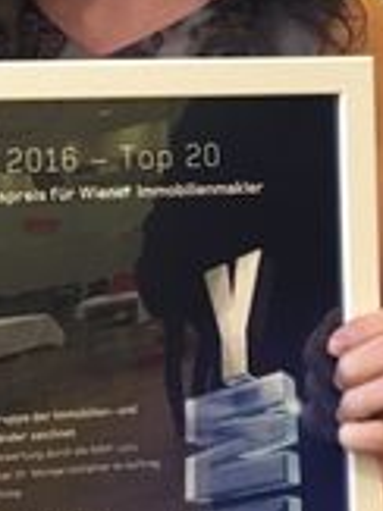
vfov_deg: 21.0
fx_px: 1344
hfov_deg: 15.6
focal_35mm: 91
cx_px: -88
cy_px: 31
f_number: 2.2
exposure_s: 1/17
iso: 250
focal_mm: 4.15
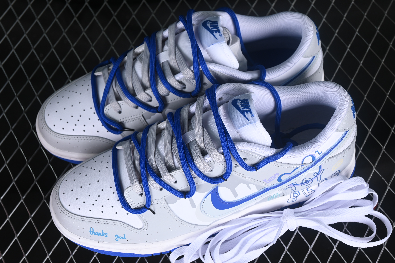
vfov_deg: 18.2
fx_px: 823
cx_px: 198
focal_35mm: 75
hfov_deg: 27.0
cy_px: 132
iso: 160
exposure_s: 1/80
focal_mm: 50
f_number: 7.1
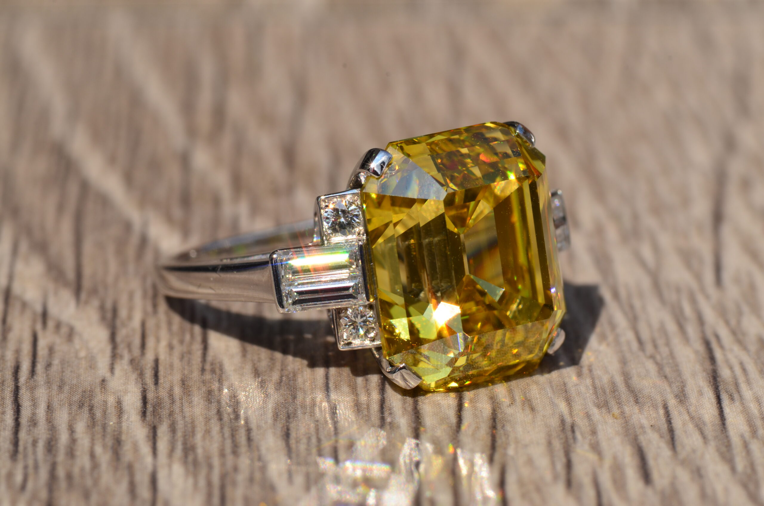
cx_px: 382
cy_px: 253
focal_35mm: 158
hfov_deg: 13.1
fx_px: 3336
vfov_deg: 8.7
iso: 125
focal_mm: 105
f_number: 20
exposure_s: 1/125
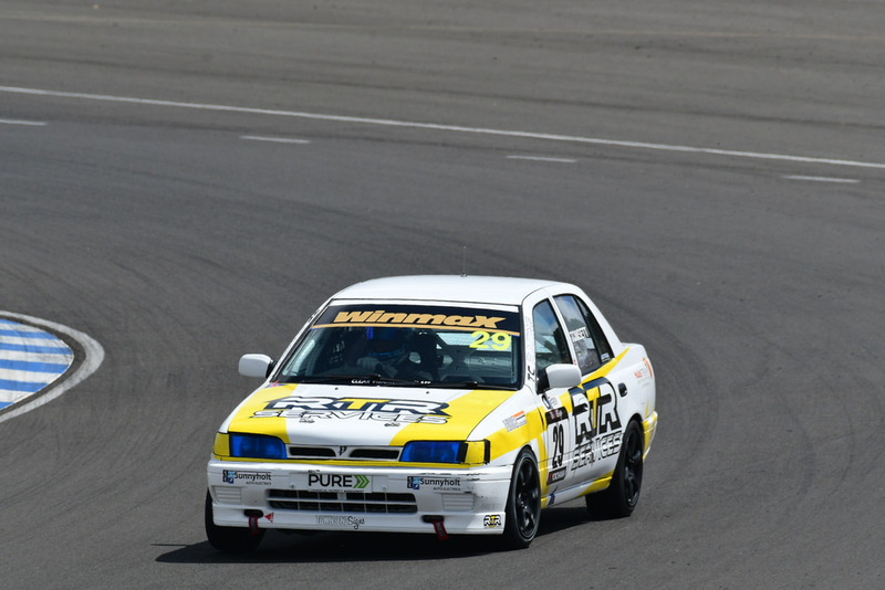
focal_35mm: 750
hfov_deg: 2.7
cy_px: 295
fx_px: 18443
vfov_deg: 1.8
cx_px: 442
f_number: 10
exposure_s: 1/640
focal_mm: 500
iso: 200
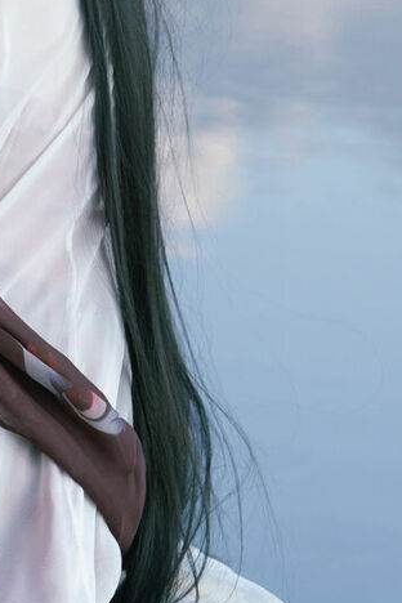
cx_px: -188
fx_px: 8173
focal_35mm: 488
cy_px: 222
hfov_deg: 2.8
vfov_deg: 4.2
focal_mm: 145
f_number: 5
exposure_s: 1/640
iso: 500
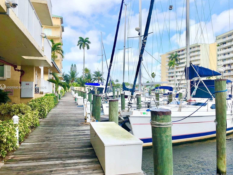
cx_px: 119
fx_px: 195
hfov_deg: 61.7
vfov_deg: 48.2
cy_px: 88
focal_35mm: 29
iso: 20
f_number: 1.8
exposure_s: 1/1946
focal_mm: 4
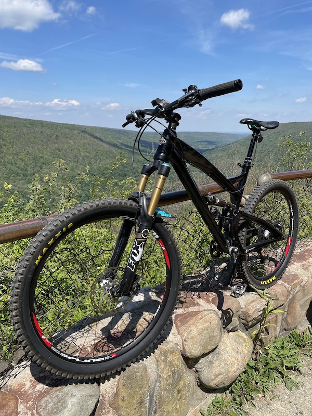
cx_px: 156
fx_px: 312
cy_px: 208
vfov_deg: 67.3
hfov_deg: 53.1
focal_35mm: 26
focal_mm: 4.2
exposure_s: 1/2882
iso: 32
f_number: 1.6
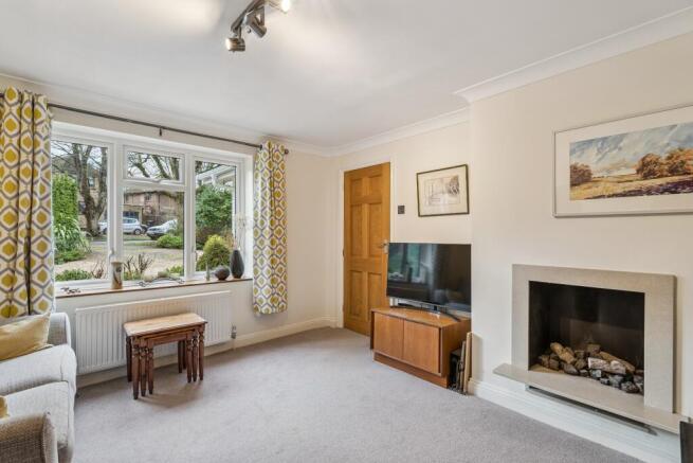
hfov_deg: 96.7
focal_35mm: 16
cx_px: 346
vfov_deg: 73.8
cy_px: 232
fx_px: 308
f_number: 5.6
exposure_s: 1/10
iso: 400
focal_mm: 16
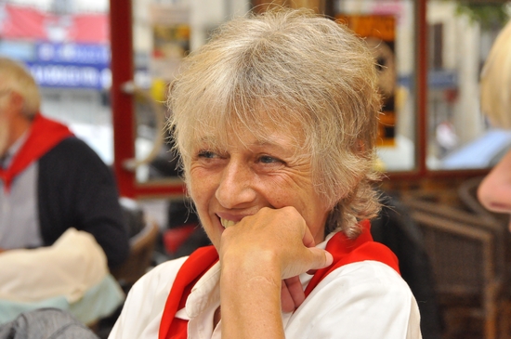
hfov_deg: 18.2
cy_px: 170
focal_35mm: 112
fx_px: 1595
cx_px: 256
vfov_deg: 12.1
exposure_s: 1/60
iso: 2500
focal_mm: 75
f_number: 8
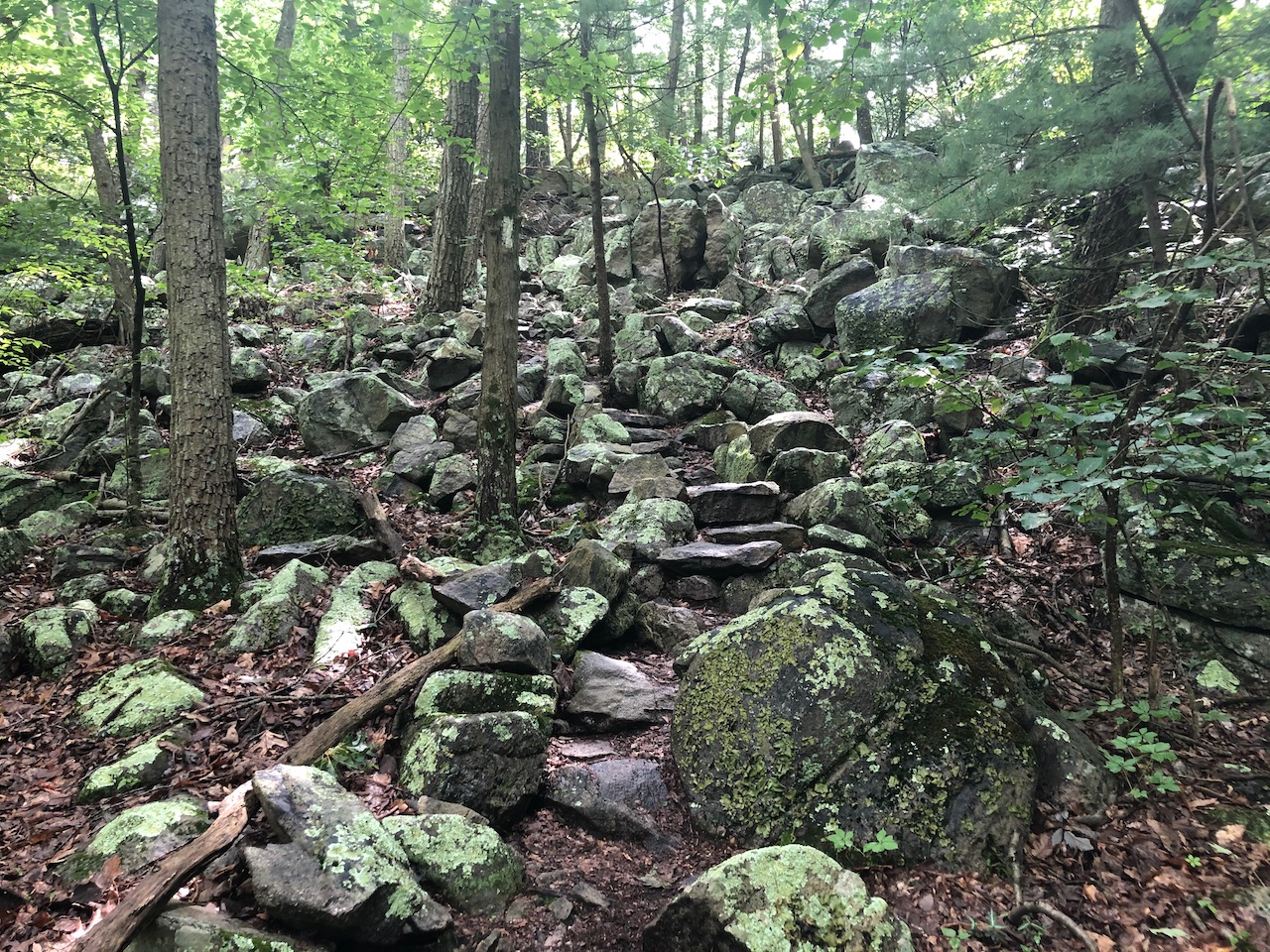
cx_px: 635
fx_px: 1027
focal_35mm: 28
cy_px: 476
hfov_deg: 63.4
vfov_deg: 49.7
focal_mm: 3.99
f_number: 1.8
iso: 32
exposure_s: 1/30
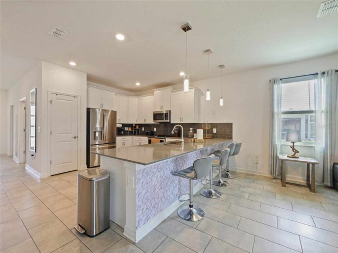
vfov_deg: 85.7
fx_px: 137
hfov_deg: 102.1
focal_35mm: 14
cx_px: 169
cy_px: 126
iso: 1250
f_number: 4
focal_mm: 7
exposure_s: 1/60
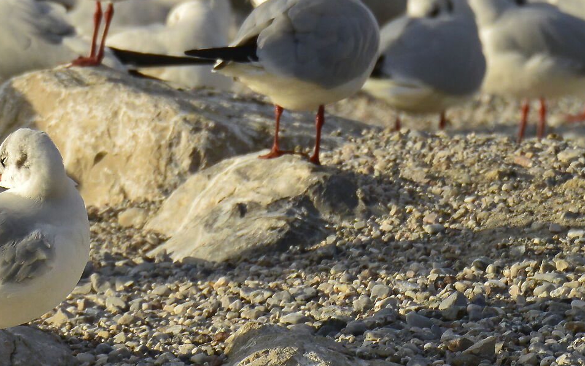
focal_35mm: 1702
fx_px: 27140
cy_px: 101
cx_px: 2
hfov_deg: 1.2
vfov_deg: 0.8
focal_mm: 245.7
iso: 160
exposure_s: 1/1000
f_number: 5.6
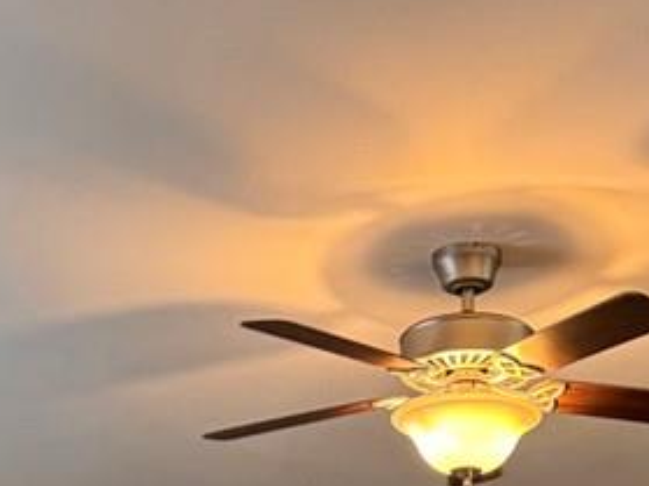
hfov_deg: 22.3
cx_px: 335
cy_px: 844
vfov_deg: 14.9
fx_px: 1649
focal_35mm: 88
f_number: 1.78
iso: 320
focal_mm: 6.76
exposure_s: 1/60
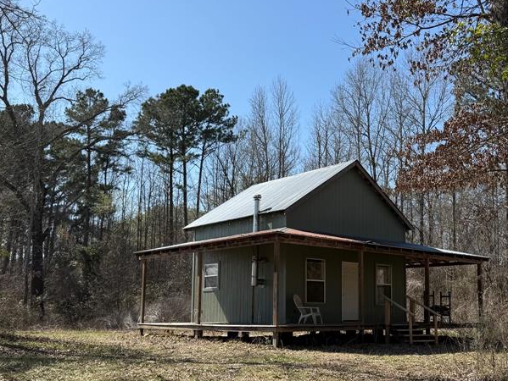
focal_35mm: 41
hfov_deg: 45.3
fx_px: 602
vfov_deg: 35.0
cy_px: 234
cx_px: 321
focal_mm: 6.76
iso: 80
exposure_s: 1/3279
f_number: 1.78
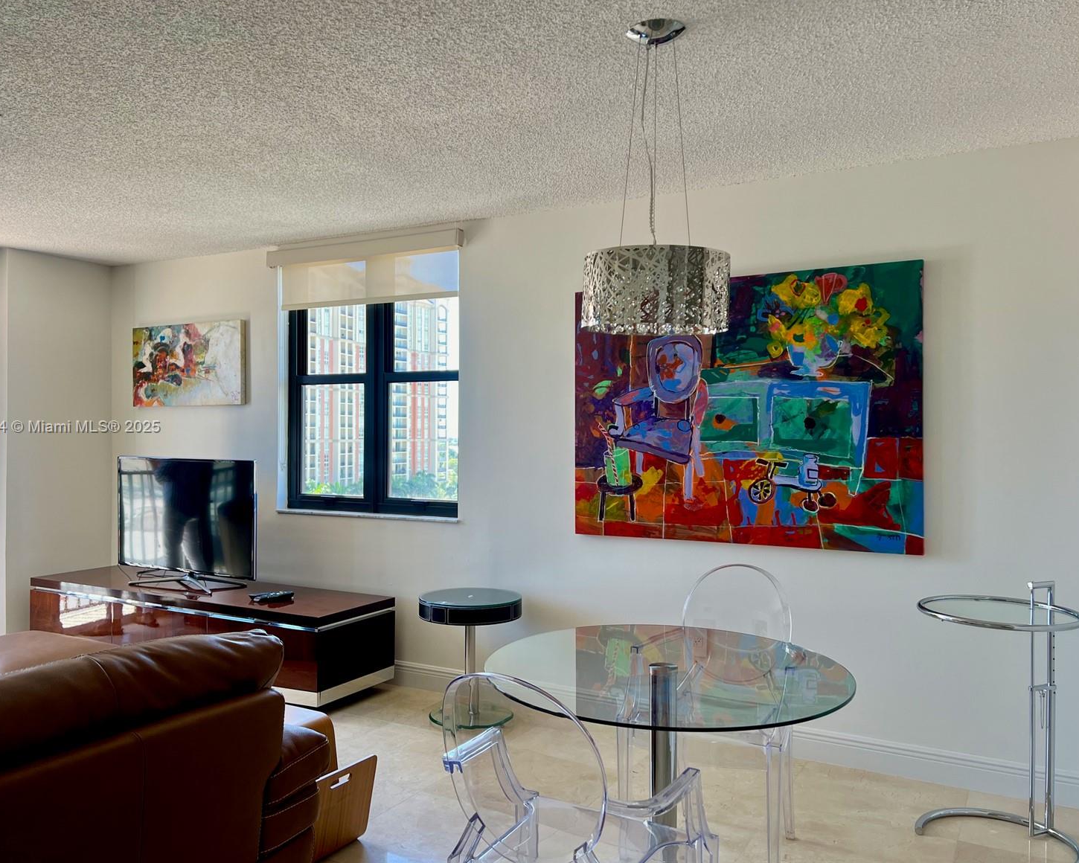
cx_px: 517
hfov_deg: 62.2
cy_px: 428
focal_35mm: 28
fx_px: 894
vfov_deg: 51.5
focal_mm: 5.7
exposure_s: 1/121
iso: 40
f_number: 1.5
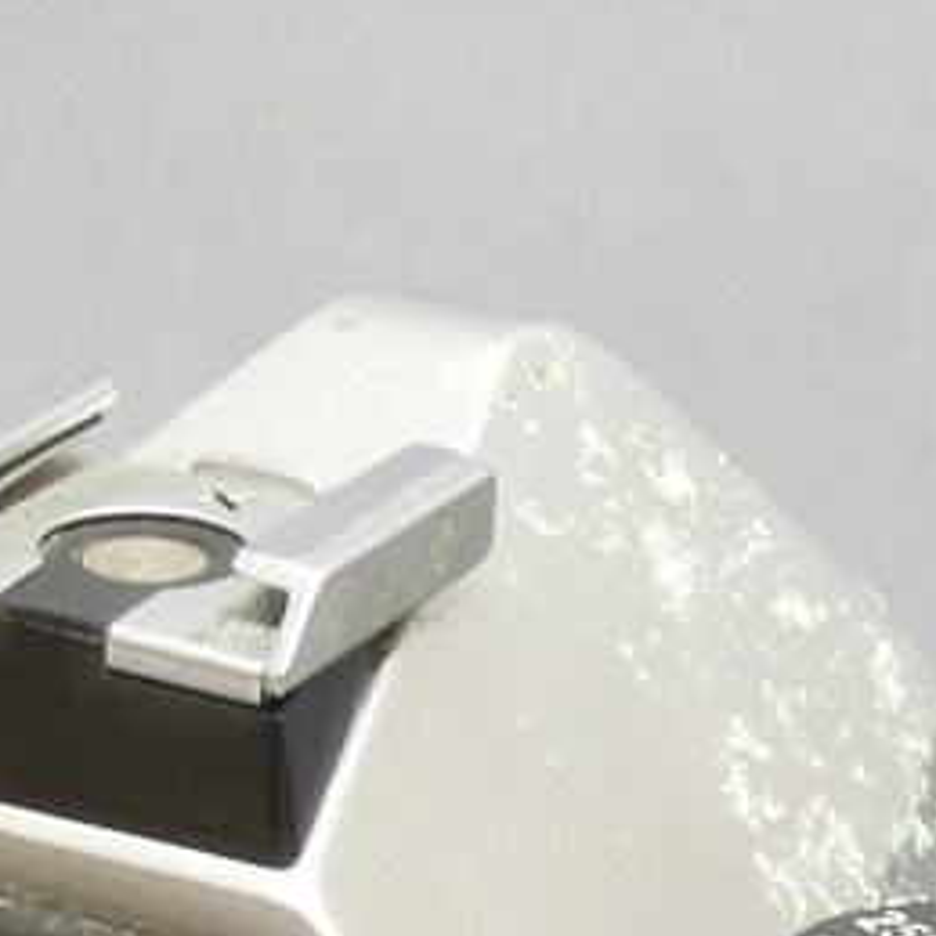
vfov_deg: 7.6
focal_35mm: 225
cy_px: 1583
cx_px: 459
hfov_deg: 7.8
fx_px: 6883
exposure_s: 1/20
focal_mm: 9.9
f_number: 4
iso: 400
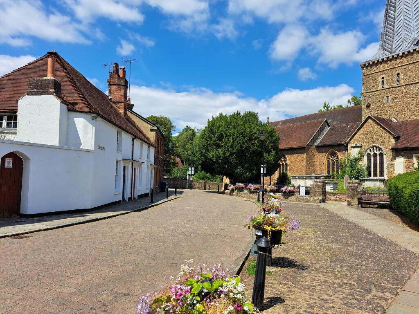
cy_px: 157
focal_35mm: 24
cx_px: 210
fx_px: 291
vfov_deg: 56.8
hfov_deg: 71.6
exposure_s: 1/1621
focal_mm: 5.23
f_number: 1.8
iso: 50
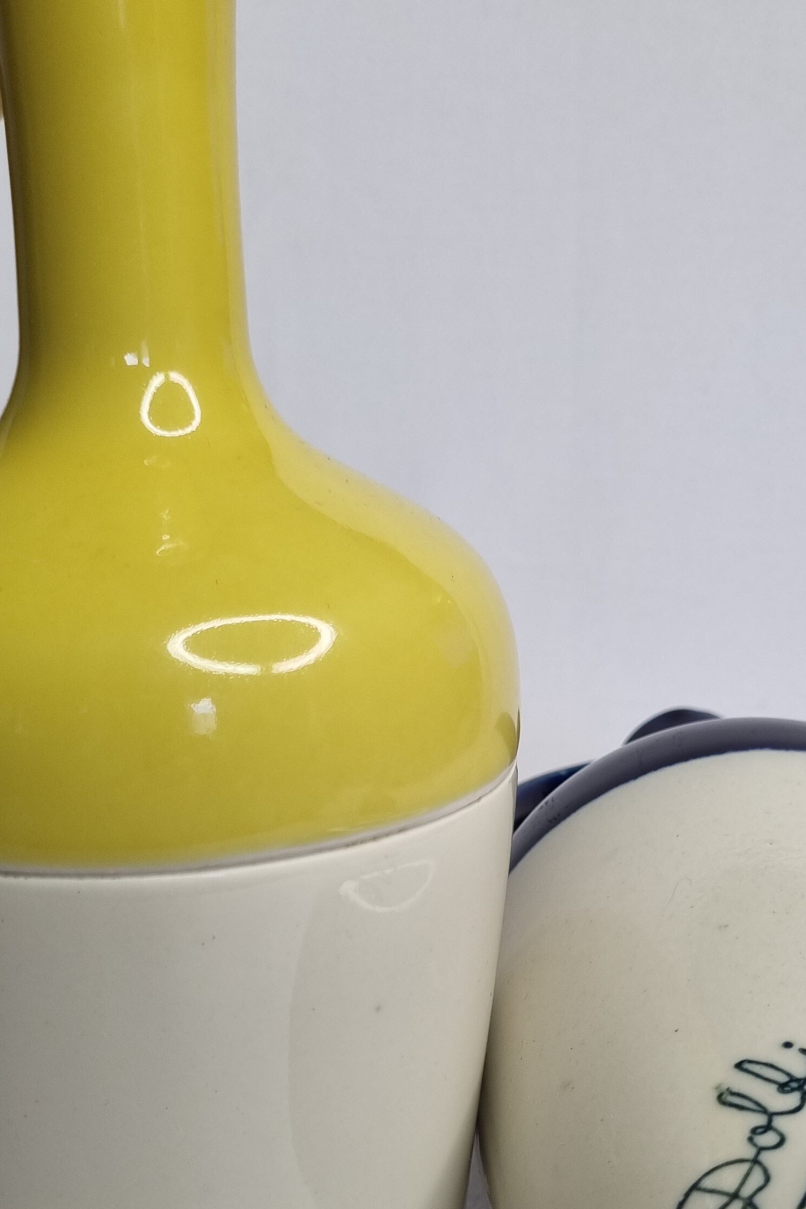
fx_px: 1646
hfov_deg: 27.4
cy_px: 856
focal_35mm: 49
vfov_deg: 39.6
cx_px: 490
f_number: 1.8
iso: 50
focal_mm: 5.4
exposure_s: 1/191
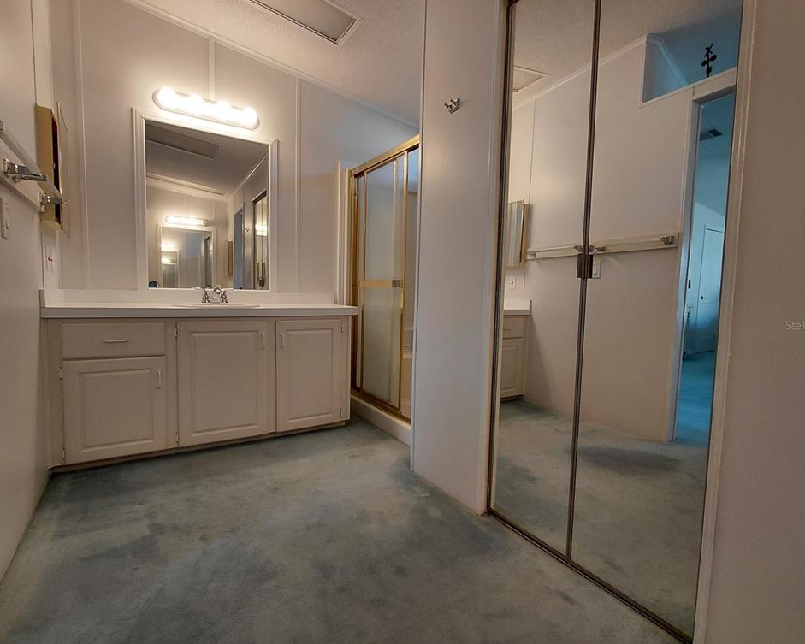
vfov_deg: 77.0
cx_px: 400
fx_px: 405
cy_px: 325
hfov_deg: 89.6
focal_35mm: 17
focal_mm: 1.64
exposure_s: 1/60
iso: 80
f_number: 2.2
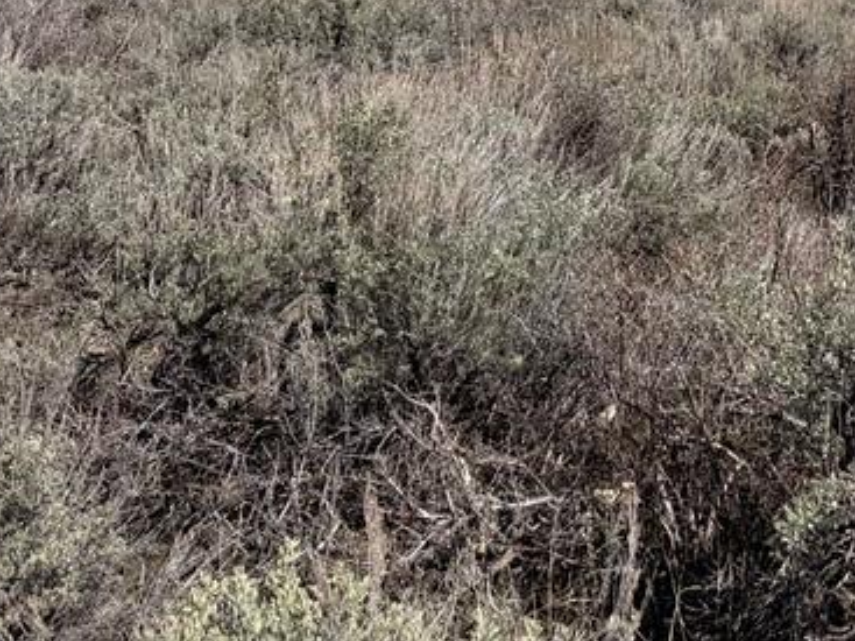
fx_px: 1654
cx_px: 971
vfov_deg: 19.9
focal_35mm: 67
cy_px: -214
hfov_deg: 26.4
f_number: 1.78
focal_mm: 6.76
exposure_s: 1/7353
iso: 80
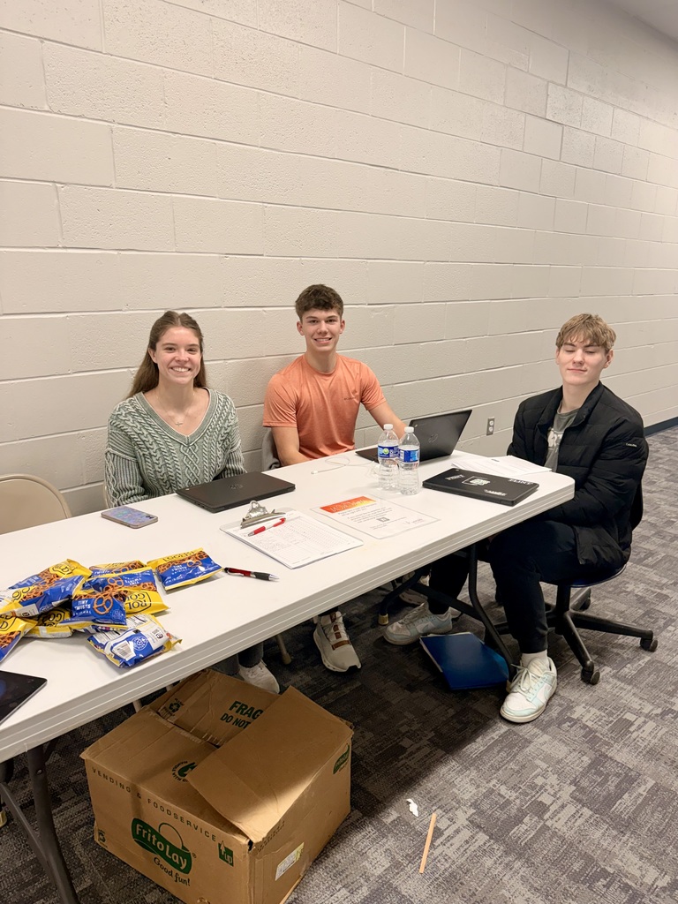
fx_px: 627
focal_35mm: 24
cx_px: 339
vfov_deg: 71.6
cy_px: 452
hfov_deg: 56.8
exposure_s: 1/120
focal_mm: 6.76
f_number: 1.78
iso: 100
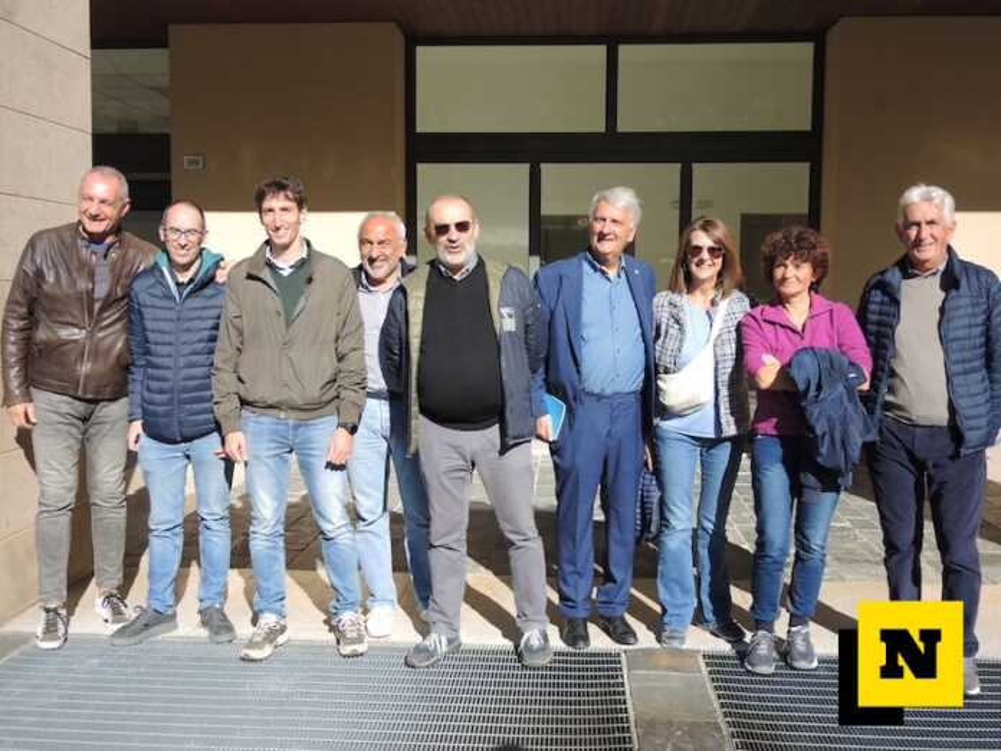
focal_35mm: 35
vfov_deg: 40.7
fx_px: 1012
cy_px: 376
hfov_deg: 52.6
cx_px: 500
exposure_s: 1/1600
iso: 80
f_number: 2.2
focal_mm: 7.6
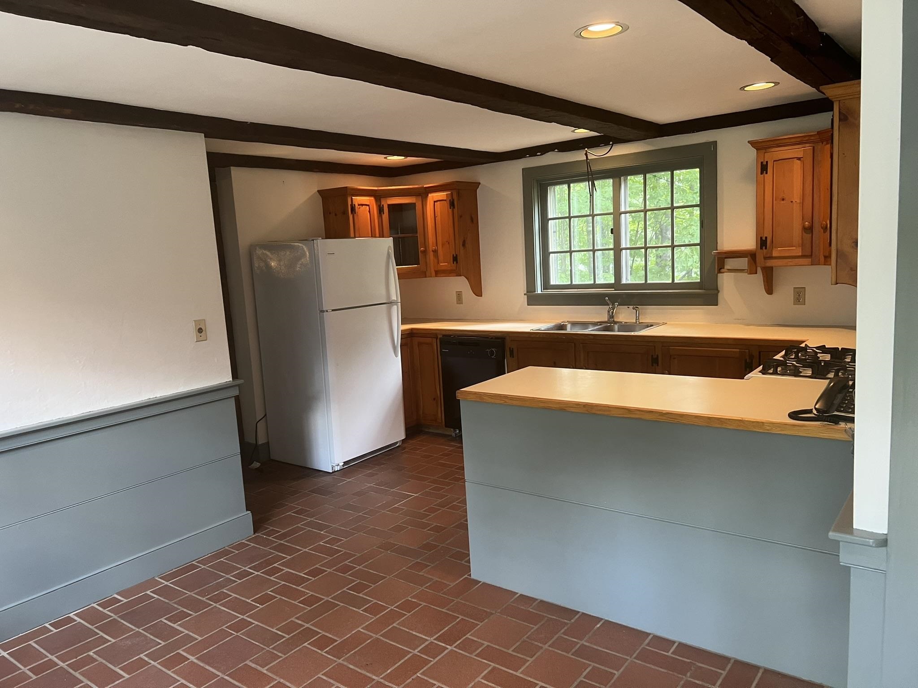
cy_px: 344
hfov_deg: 67.3
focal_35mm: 26
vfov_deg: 53.1
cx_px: 459
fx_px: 690
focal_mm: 5.7
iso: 160
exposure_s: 1/60
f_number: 1.5
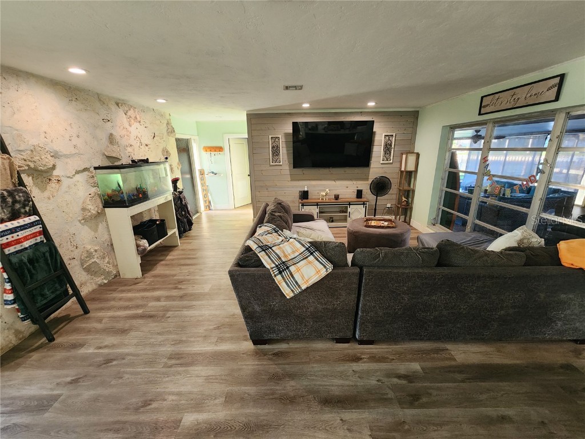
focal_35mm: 13
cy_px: 220
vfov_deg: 89.9
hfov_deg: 106.2
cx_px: 292
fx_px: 220
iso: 320
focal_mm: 2.2
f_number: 2.2
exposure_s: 1/60
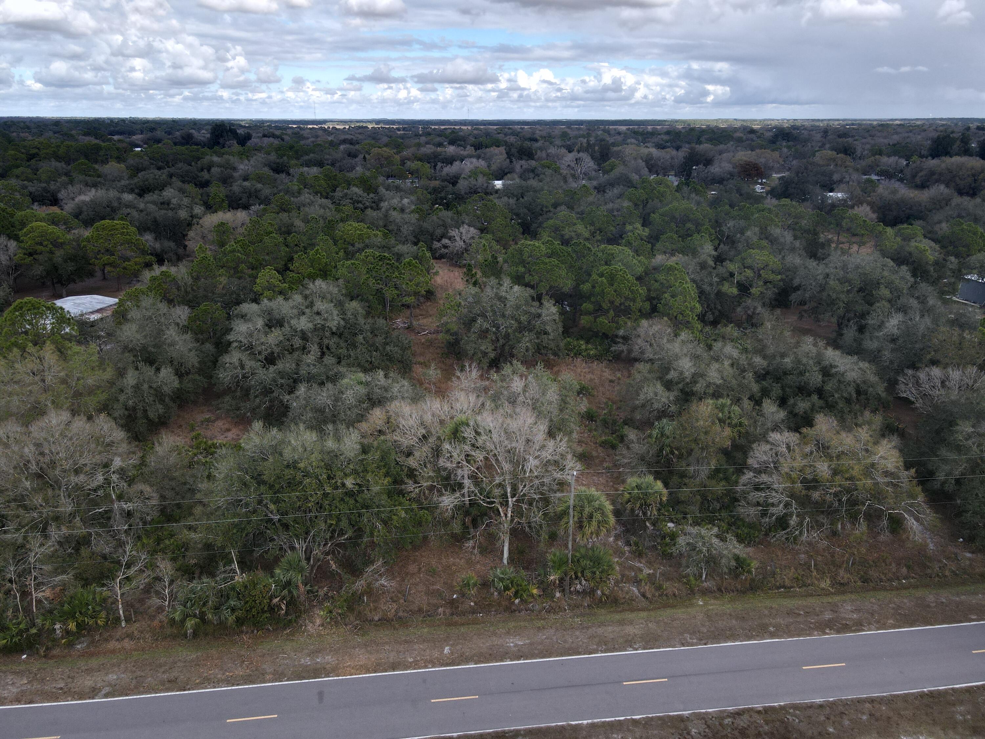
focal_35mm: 24
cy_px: 370
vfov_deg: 56.8
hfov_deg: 71.6
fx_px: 683
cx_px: 492
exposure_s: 1/250
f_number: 2.8
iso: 100
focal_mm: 4.5
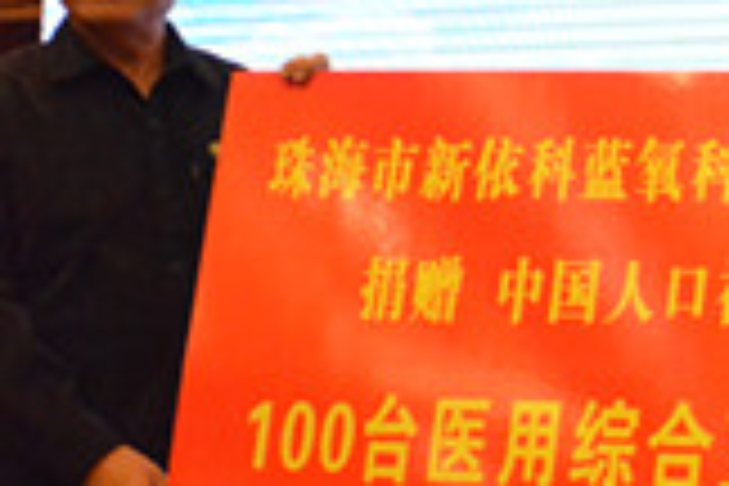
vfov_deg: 13.7
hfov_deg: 18.9
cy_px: 288
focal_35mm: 100
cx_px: 954
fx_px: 2025
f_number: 3.5
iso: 6400
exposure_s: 1/500
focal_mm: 18
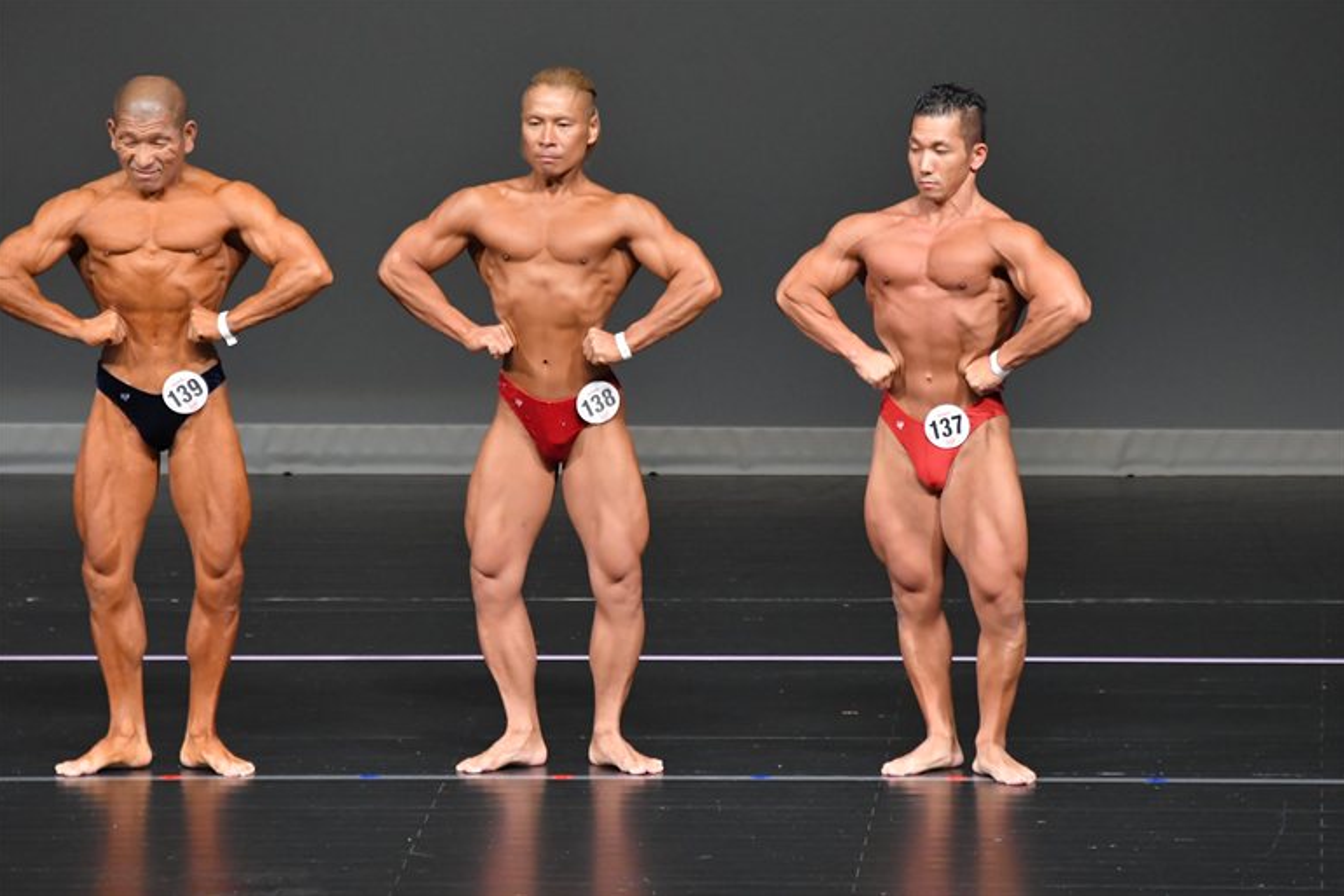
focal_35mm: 347
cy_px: 447
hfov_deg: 5.9
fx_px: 12951
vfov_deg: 4.0
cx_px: 673
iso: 4000
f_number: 5.6
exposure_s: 1/400
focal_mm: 230
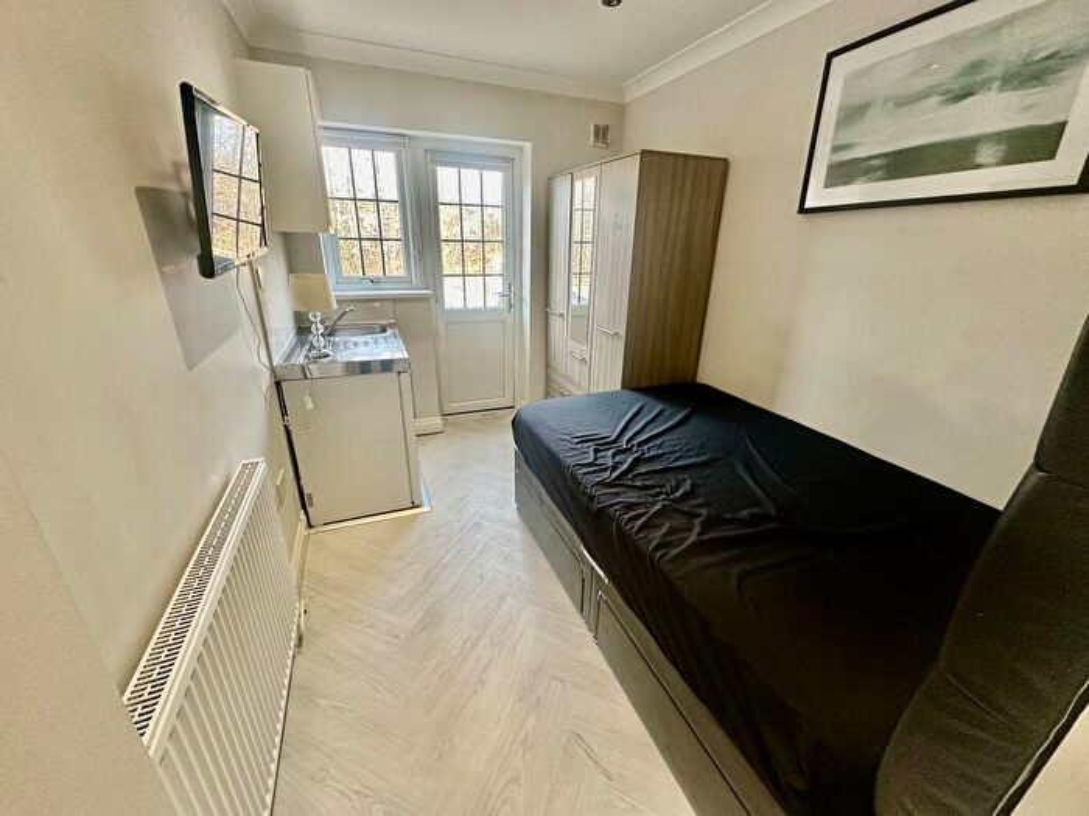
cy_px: 408
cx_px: 544
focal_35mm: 14
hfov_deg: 102.1
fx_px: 440
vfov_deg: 85.7
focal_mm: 2.22
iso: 250
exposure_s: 1/100
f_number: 2.2
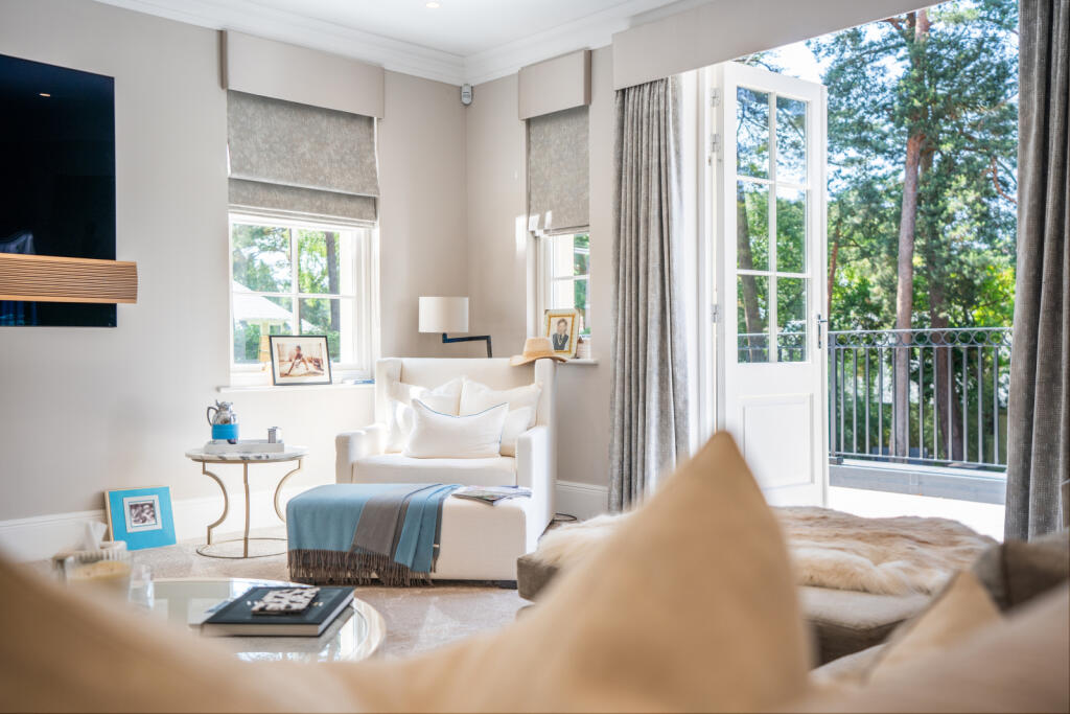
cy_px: 357
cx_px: 535
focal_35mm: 35
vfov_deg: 37.9
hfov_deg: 54.4
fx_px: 1040
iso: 200
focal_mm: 35
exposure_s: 1/500
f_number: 2.8
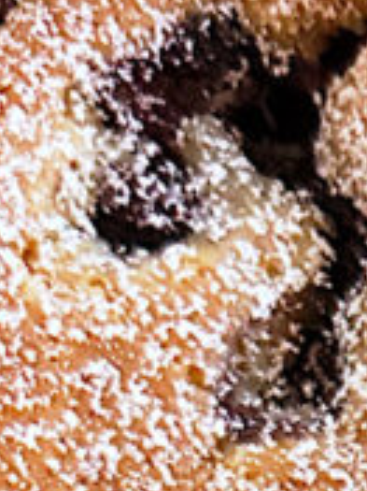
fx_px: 2335
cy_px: 1052
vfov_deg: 10.7
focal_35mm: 165
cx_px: 866
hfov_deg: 8.3
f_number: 1.78
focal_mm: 6.86
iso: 1000
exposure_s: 1/30
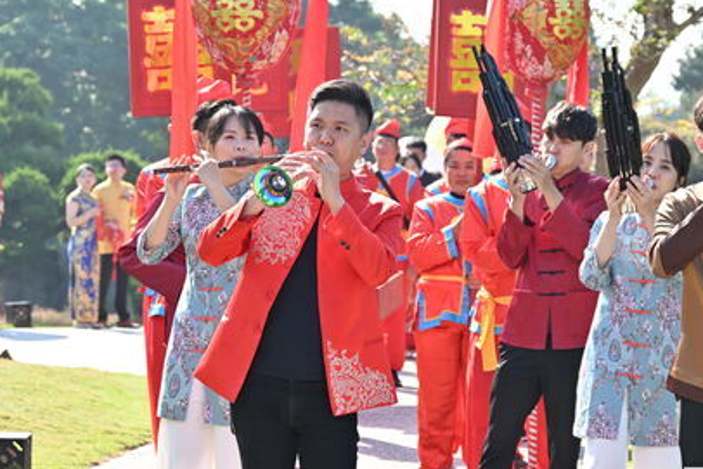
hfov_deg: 15.7
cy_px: 170
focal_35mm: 130
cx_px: 480
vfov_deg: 10.6
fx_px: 2539
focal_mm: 88
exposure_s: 1/250
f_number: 6.3
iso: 200
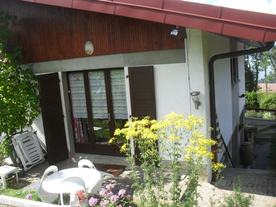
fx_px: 279
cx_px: 138
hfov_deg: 52.6
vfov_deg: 40.7
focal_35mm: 35
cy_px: 104
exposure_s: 1/500
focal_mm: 6.3
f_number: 3.2
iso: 100
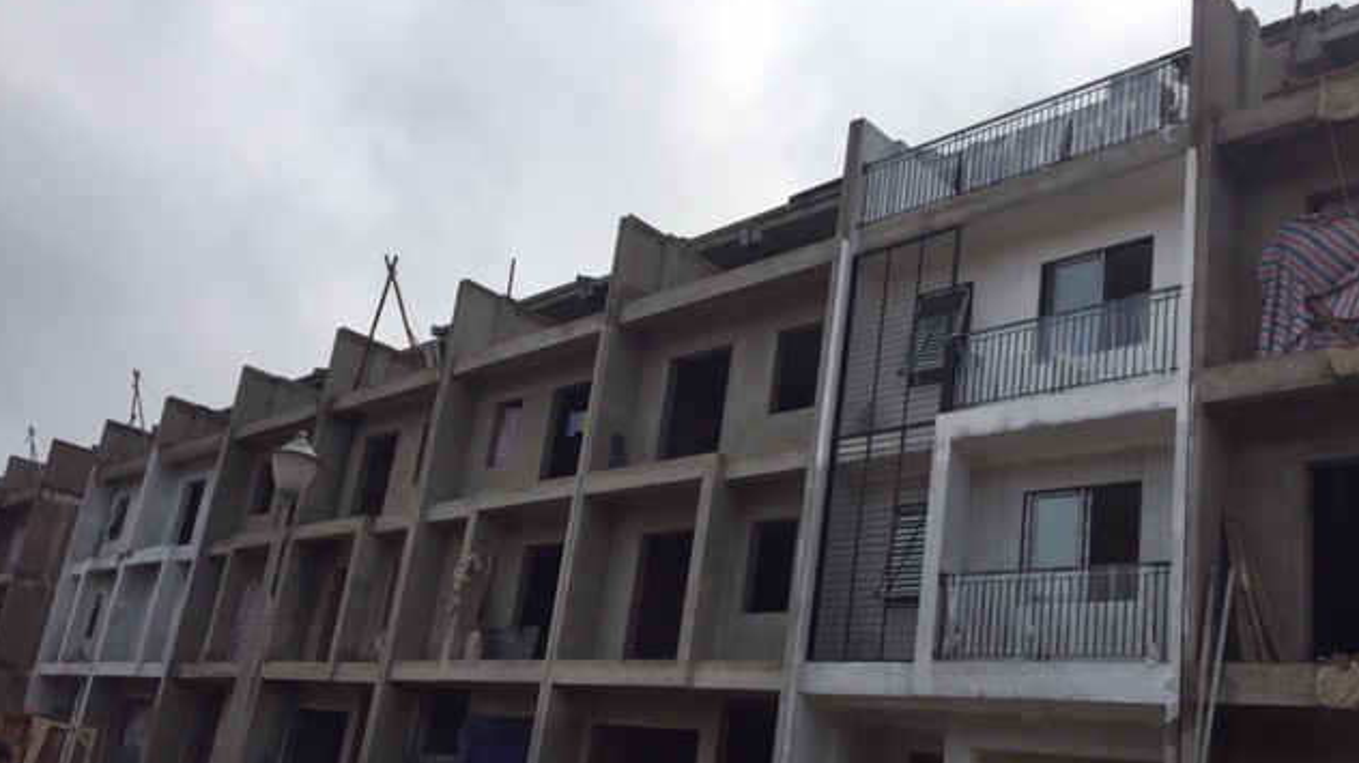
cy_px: 505
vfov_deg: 36.3
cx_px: 677
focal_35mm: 32
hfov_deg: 61.0
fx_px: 1153
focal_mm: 4.15
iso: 32
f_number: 2.2
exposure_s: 1/3597
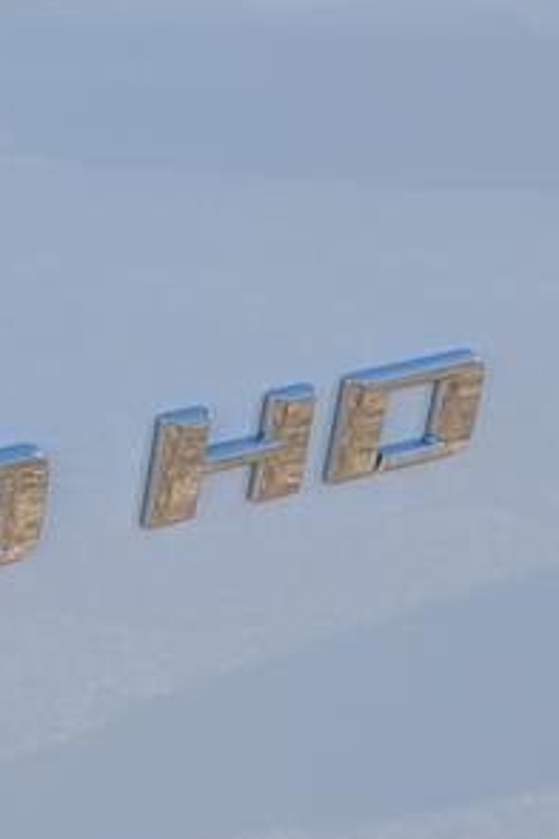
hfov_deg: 12.0
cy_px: 471
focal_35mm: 111
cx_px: -168
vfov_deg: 18.4
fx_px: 2585
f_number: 1.68
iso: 28
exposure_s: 1/357
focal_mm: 6.9
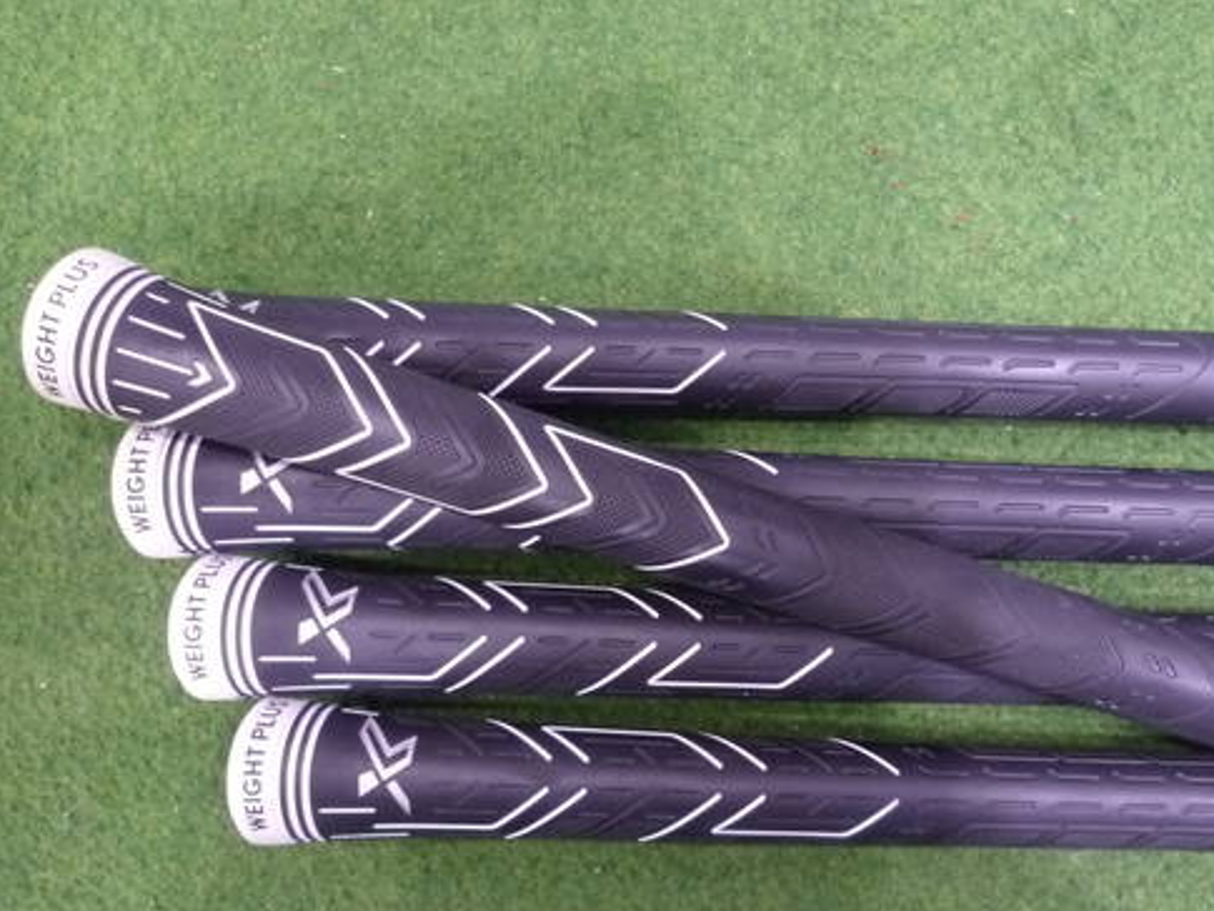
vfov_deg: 42.7
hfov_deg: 54.3
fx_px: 1158
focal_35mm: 33
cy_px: 556
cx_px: 798
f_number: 2.8
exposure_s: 1/4
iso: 400
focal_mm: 4.5
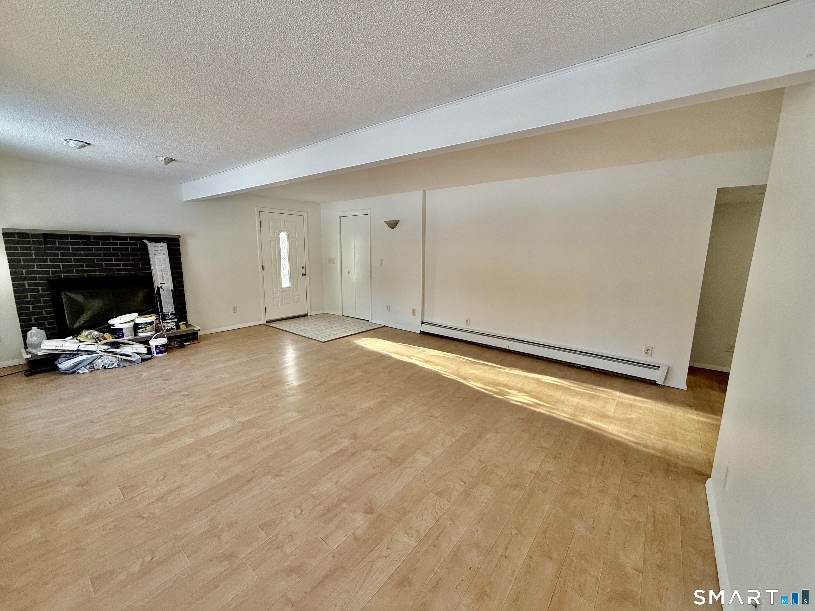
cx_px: 408
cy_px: 306
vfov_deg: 85.7
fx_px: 330
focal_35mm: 14
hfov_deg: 102.1
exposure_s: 1/99
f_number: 2.2
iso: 125
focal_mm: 2.22
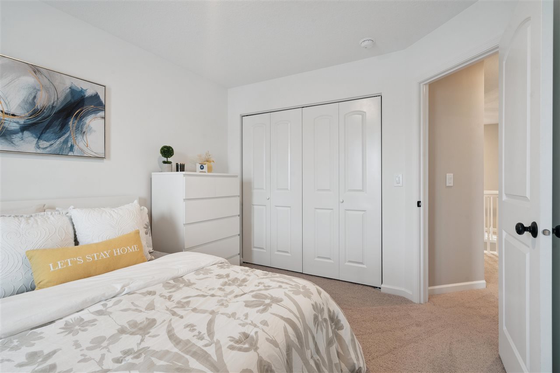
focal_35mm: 16
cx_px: 280
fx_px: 249
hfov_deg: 96.7
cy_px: 186
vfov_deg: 73.7
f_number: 10
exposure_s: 1/5
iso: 400
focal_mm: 16
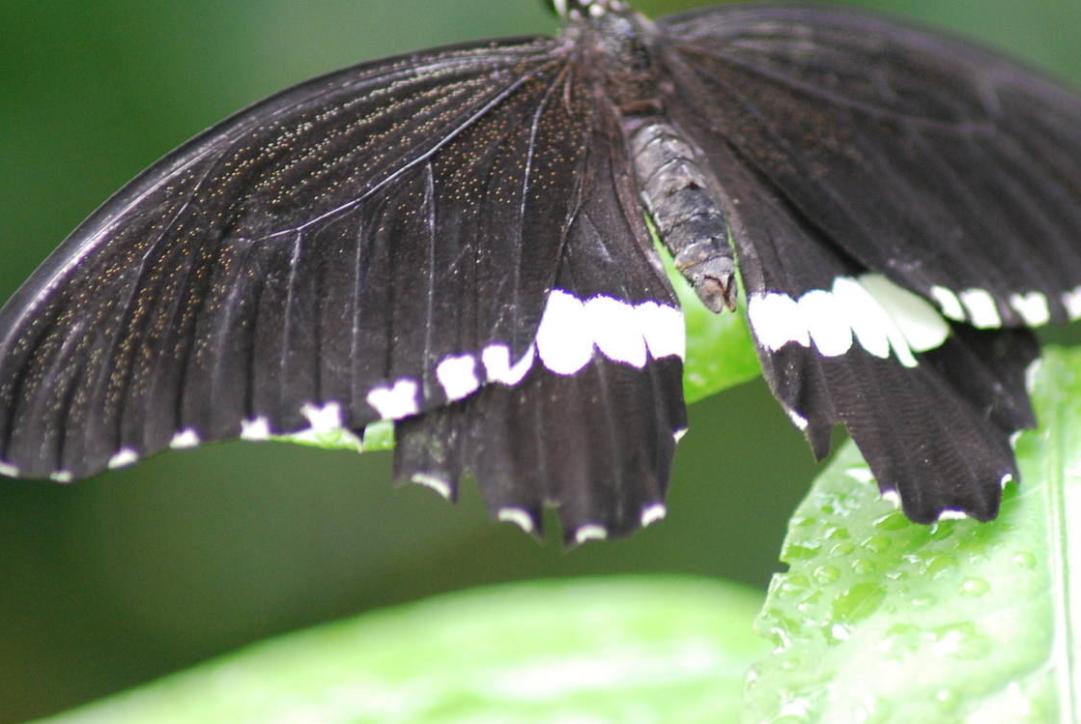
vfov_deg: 3.5
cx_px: 586
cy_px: 217
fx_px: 11926
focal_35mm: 397
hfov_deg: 5.2
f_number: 4.8
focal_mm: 185
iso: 800
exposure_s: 1/160
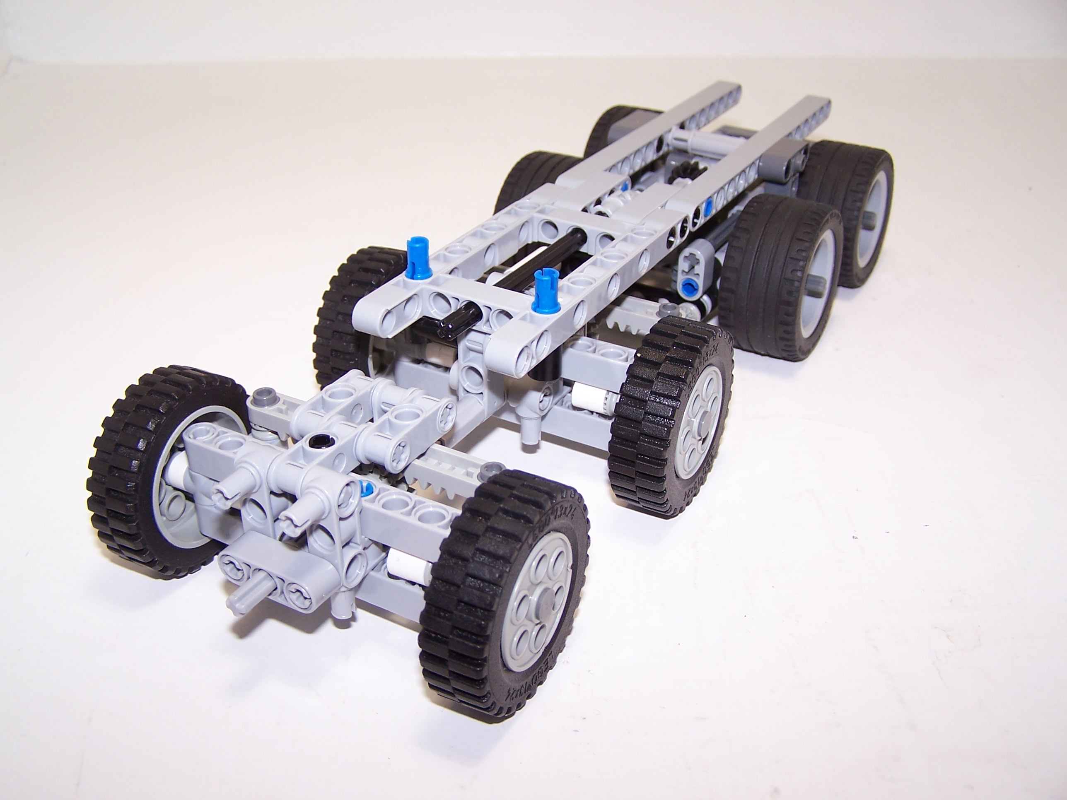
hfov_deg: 49.0
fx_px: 1171
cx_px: 534
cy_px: 400
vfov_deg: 37.7
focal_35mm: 38
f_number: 2.8
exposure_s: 1/60
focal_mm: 6.3
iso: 80
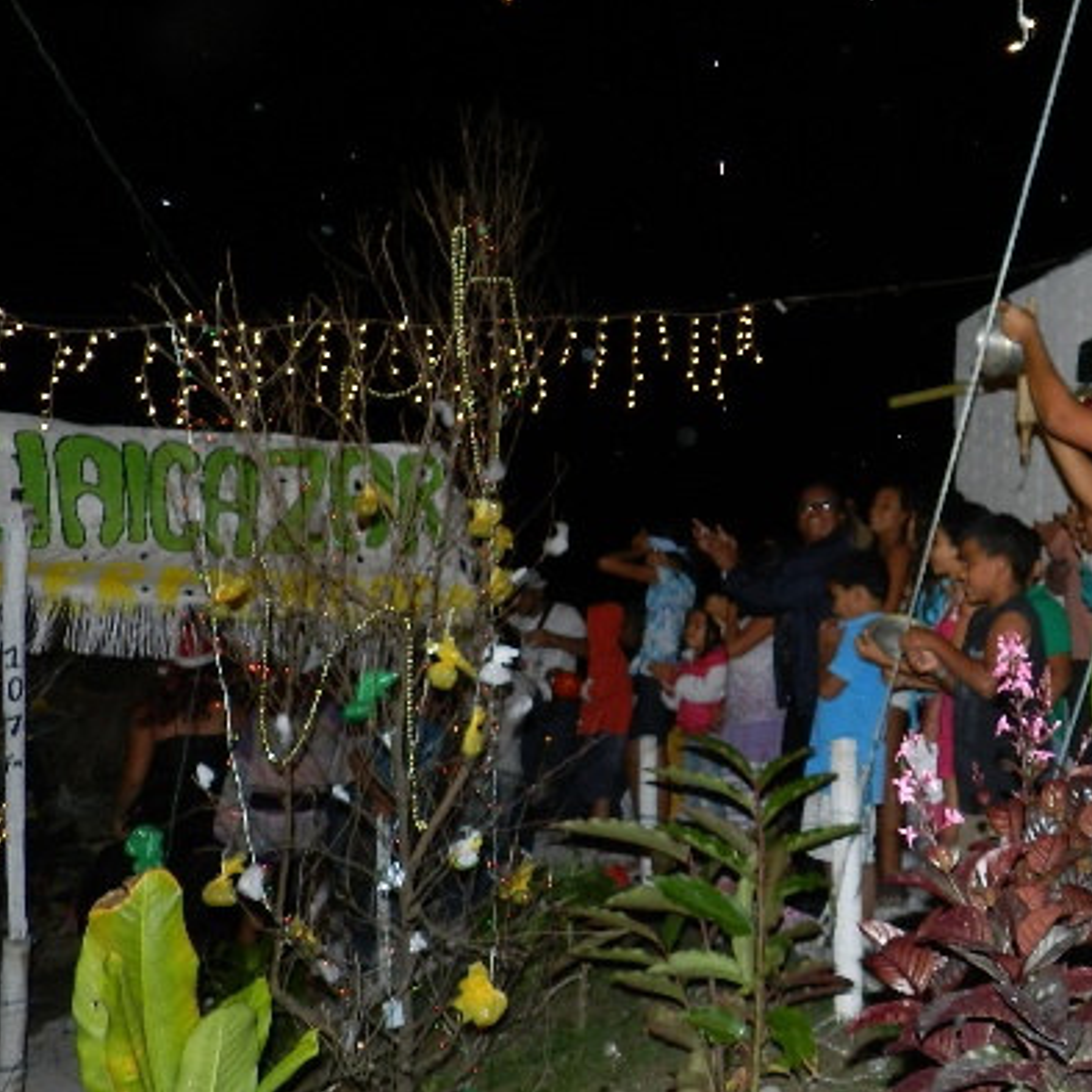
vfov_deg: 49.7
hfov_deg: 47.4
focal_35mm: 33
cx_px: 854
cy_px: 518
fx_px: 1178
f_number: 3.4
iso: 200
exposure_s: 1/30
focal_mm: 4
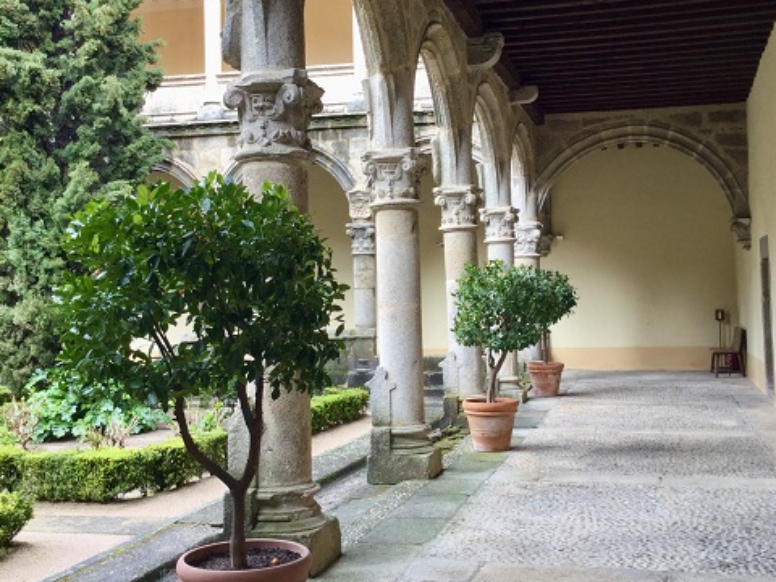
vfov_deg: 33.5
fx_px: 964
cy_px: 249
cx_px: 403
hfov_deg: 43.8
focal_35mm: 43
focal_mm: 3.3
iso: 32
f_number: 2.4
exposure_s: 1/50
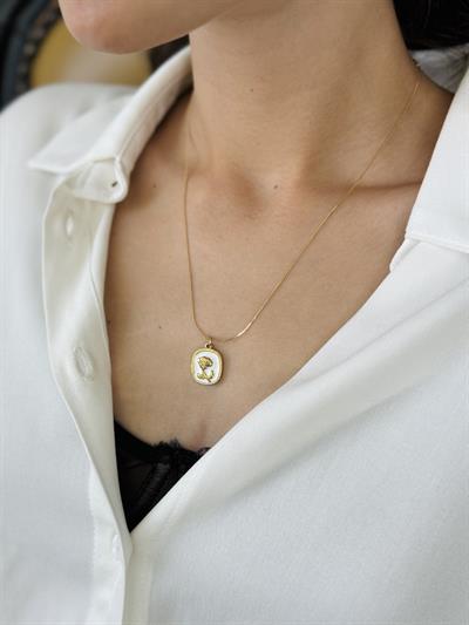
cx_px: 234
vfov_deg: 39.6
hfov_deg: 30.3
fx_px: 867
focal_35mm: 48
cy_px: 312
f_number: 1.78
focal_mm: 6.76
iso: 50
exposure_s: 1/204
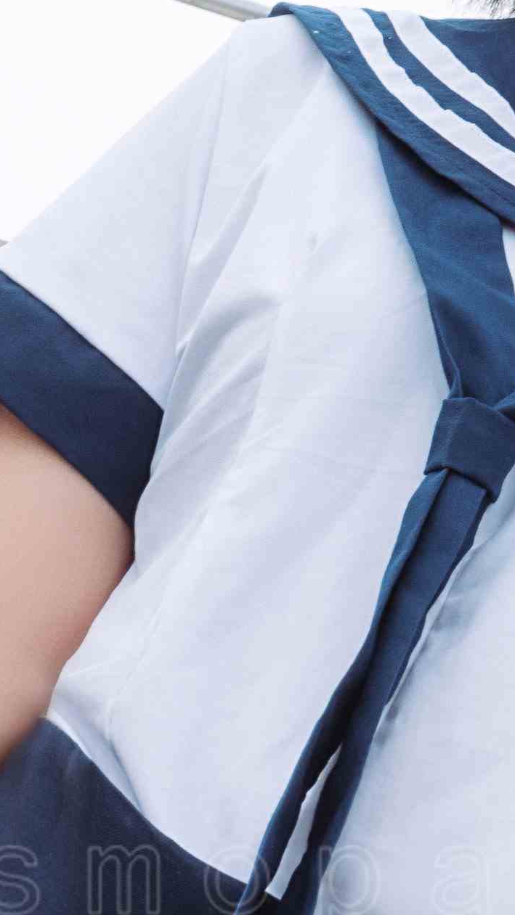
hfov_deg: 5.4
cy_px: 916
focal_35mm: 225
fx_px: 5464
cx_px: 307
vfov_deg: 9.5
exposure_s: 1/100
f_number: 13
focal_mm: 45
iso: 200
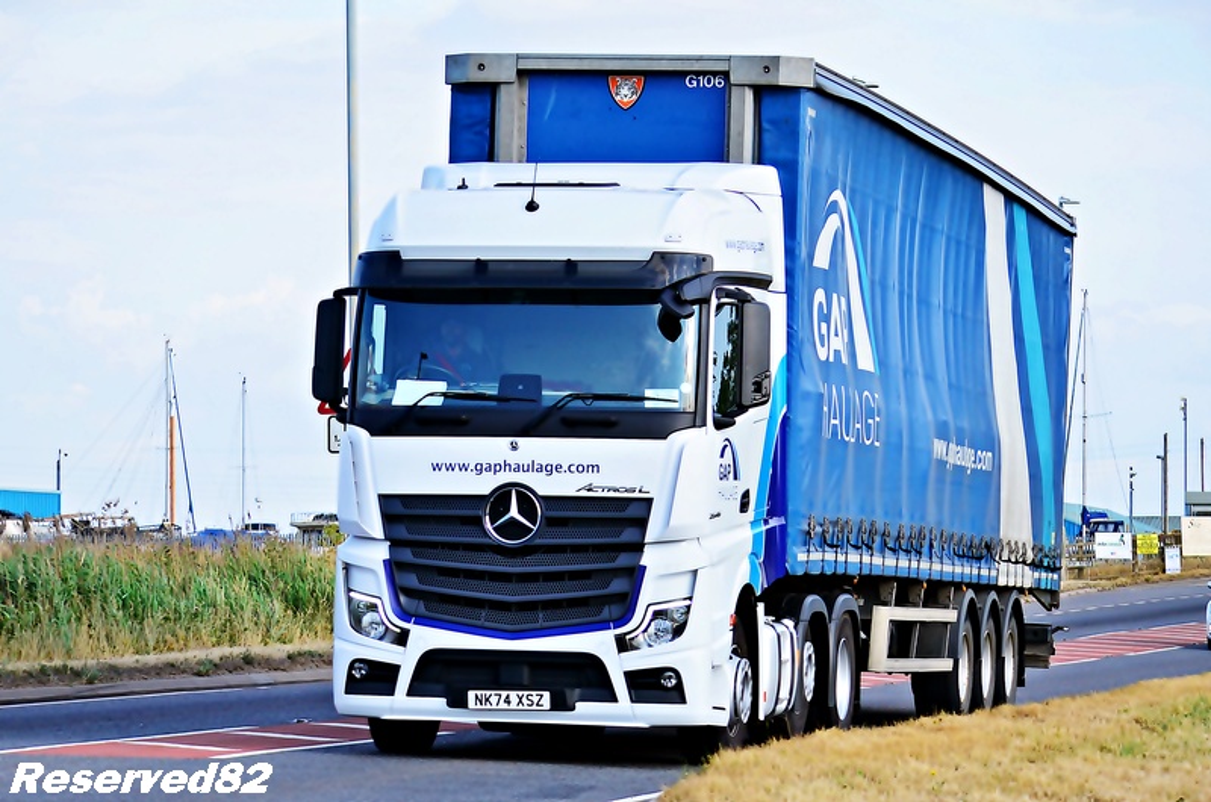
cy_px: 401
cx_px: 606
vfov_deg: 10.6
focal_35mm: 129
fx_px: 4331
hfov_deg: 15.9
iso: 400
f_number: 4.5
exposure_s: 1/1250
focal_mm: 86
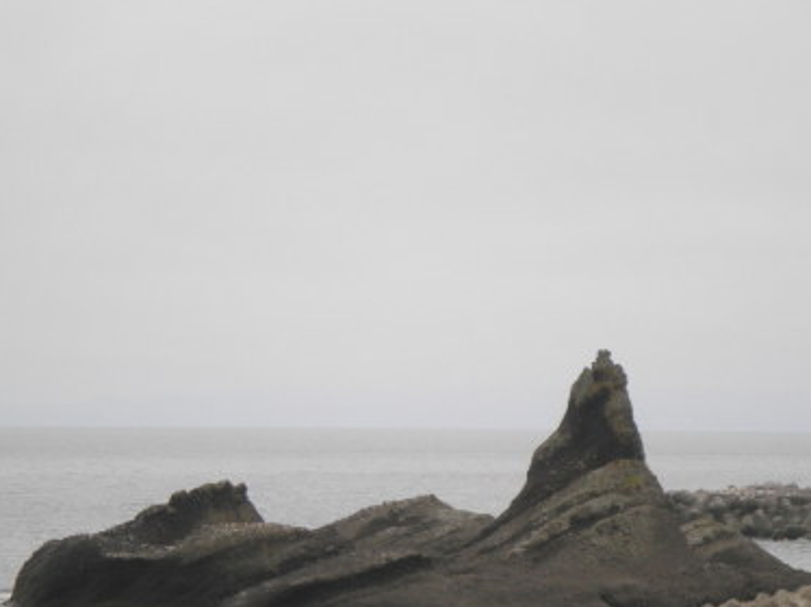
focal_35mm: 174
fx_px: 4074
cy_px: 374
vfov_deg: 8.5
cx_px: 395
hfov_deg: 11.4
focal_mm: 23.5
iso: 64
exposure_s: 1/250
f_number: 6.5
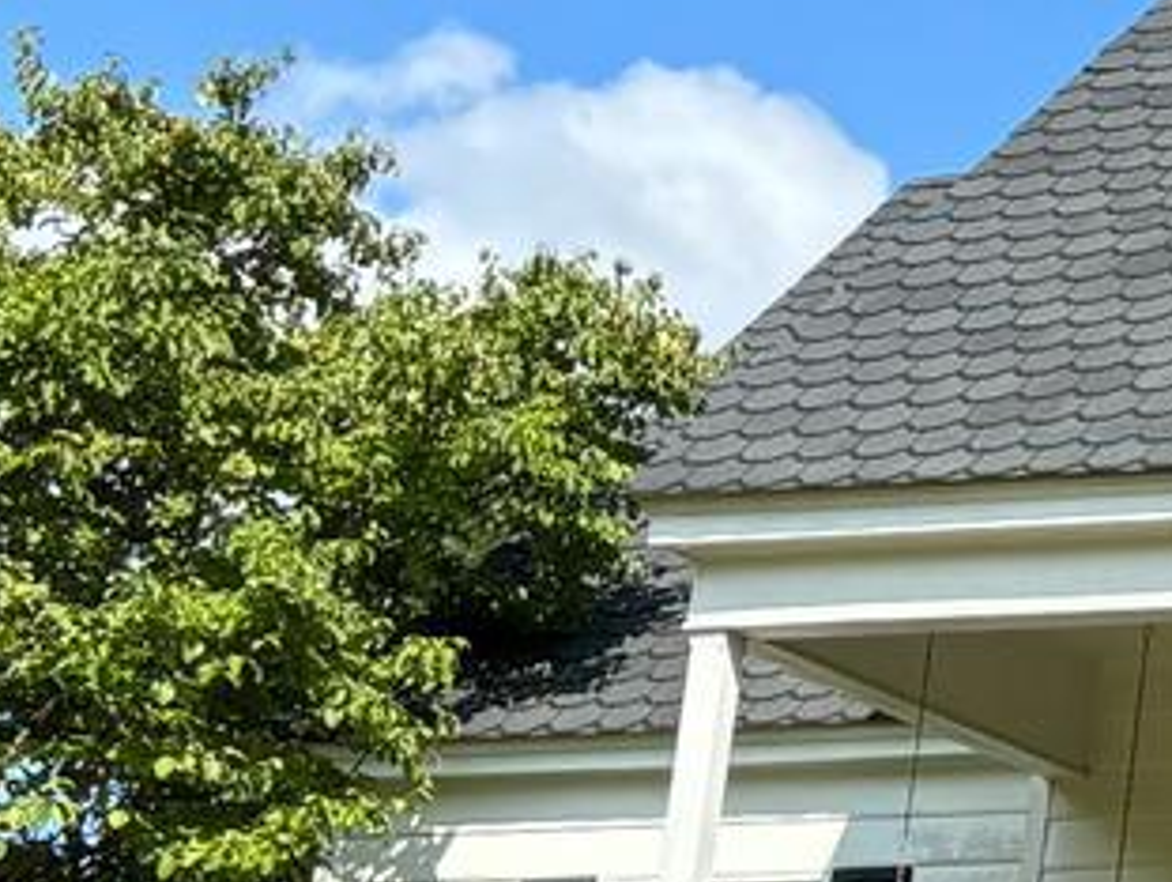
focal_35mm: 171
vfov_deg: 8.7
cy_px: 358
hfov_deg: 9.7
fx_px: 5796
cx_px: 3124
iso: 50
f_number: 1.6
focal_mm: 5.96
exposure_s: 1/1362
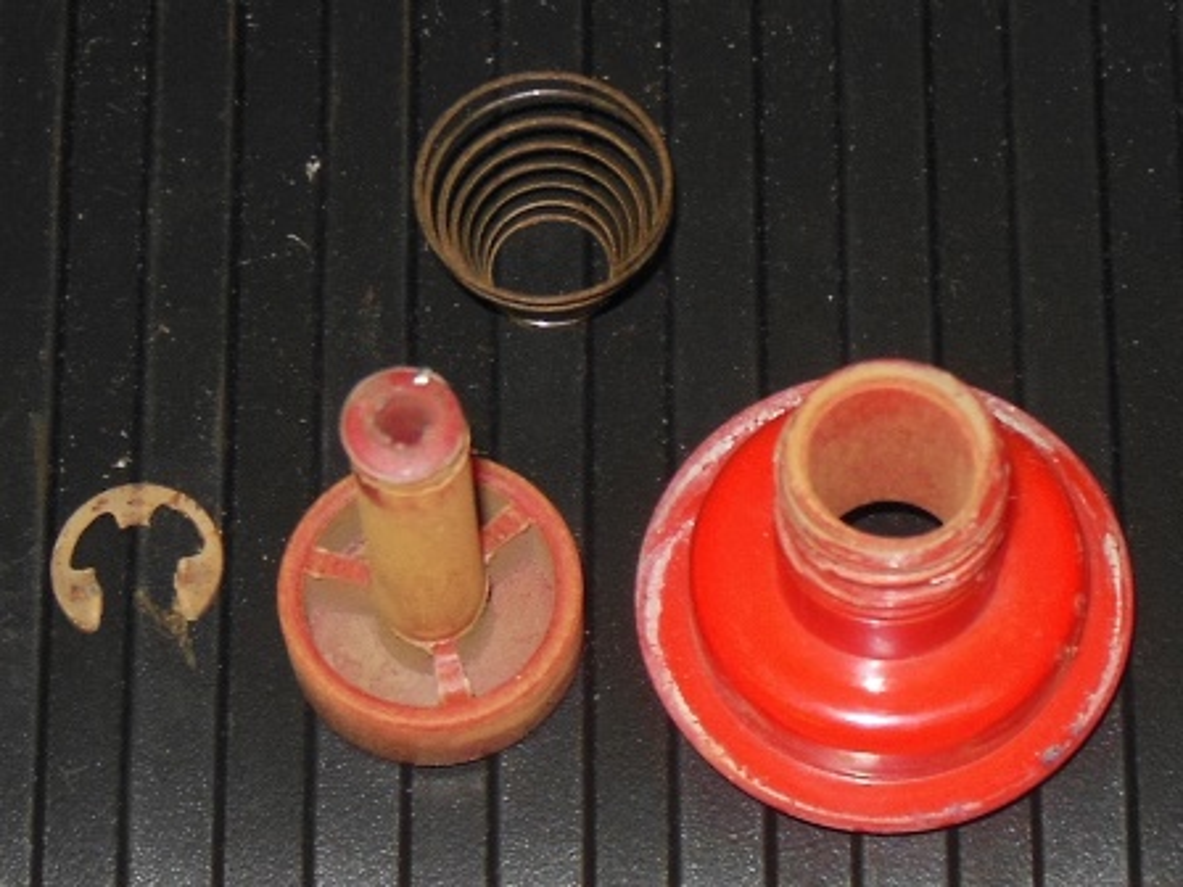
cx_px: 592
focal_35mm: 50
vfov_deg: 29.1
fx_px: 1709
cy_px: 444
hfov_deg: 38.2
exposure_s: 1/60
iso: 125
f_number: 4
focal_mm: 8.9
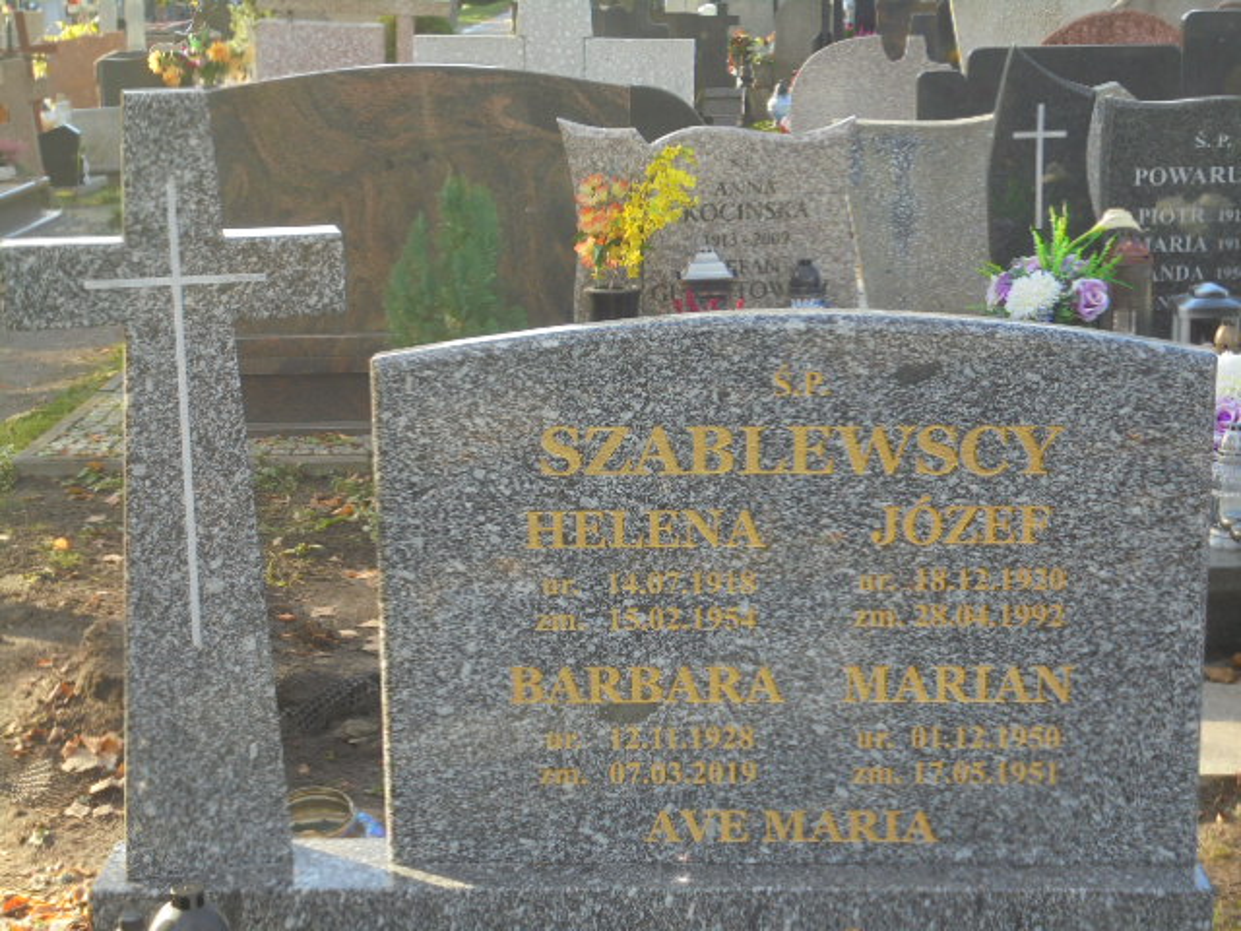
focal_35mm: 64
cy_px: 466
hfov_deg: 30.3
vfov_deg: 22.9
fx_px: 2294
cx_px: 620
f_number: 5.6
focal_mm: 11.5
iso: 100
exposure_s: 1/50
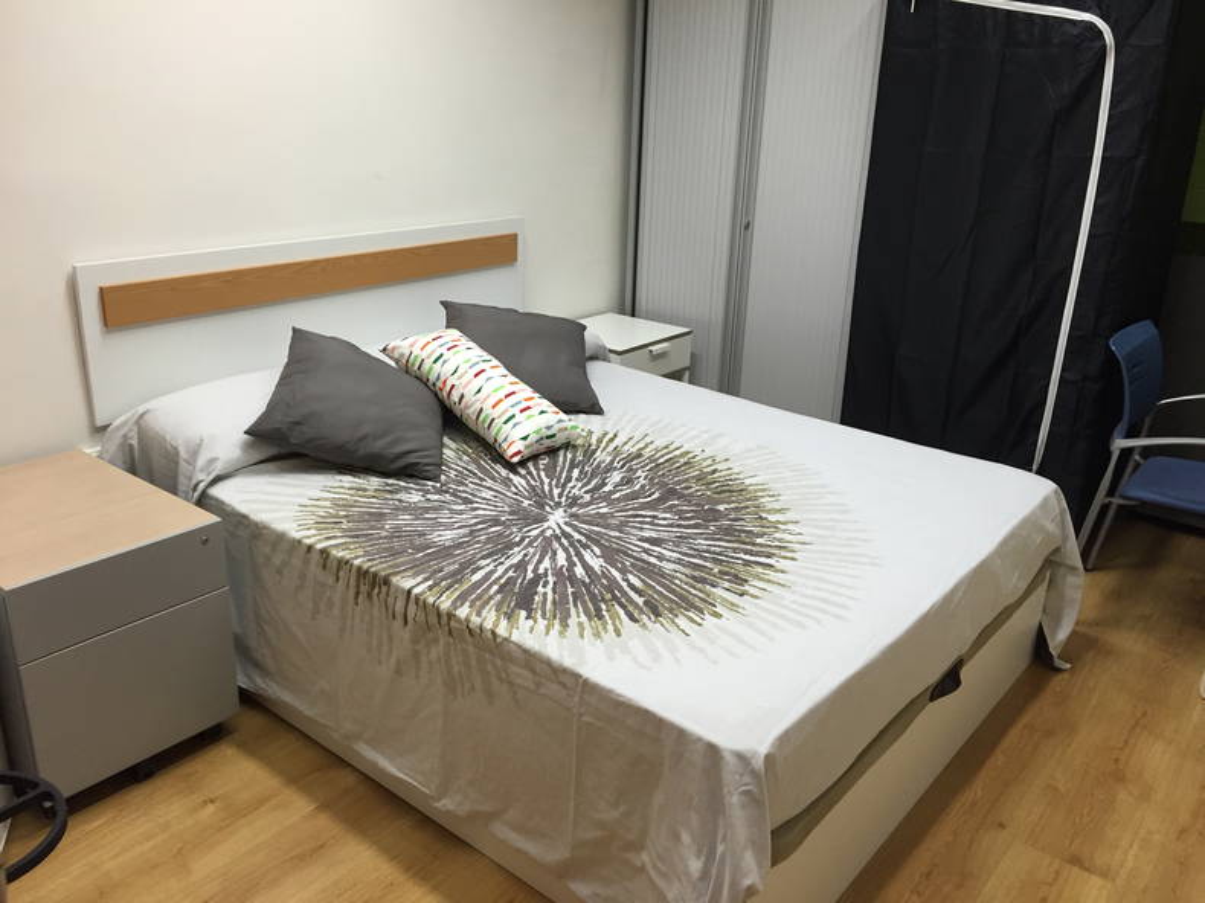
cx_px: 602
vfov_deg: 48.2
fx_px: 1009
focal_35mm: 29
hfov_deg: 61.7
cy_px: 452
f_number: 2.2
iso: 80
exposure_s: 1/33
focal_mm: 4.15
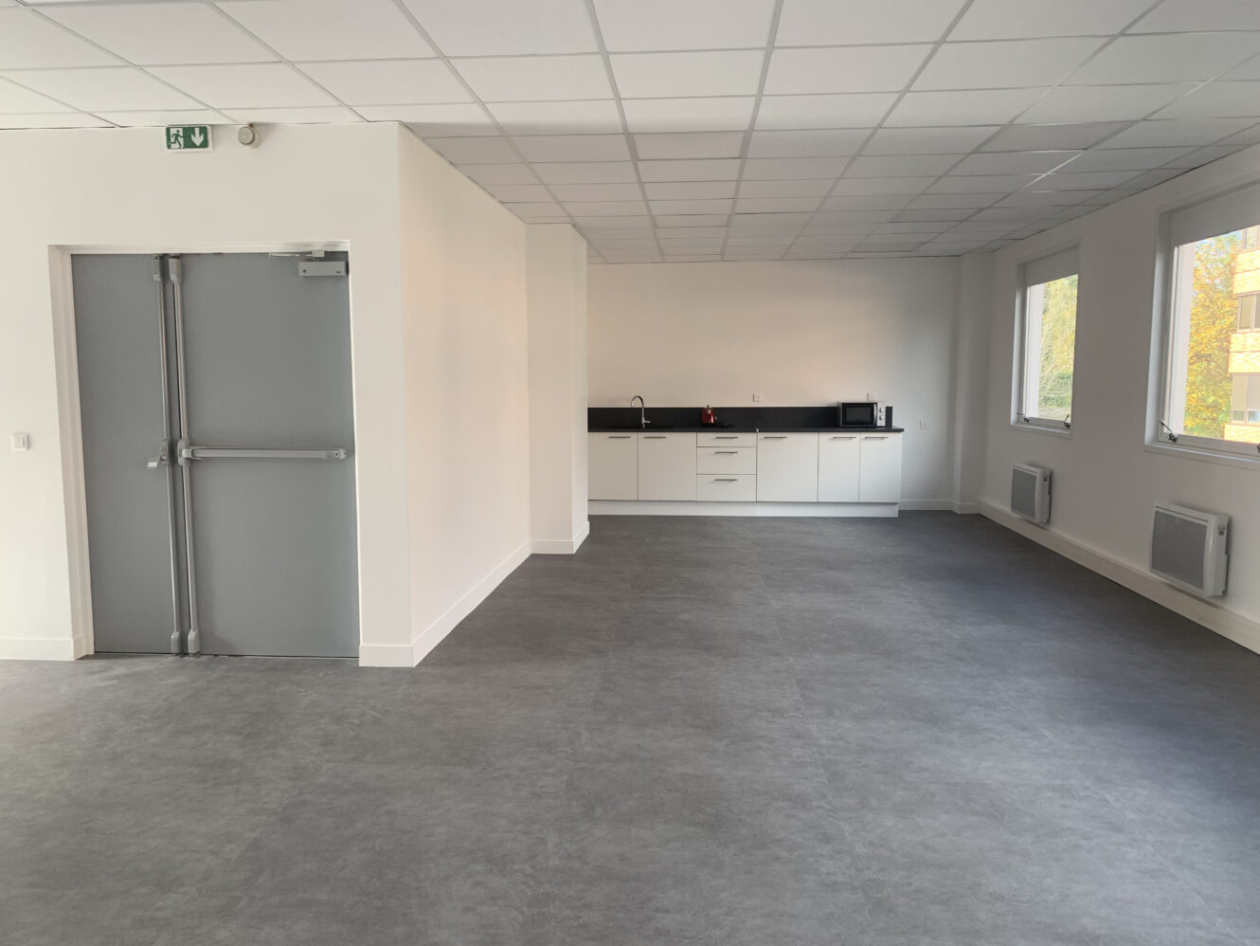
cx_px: 630
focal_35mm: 26
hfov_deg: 67.3
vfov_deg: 53.1
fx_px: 947
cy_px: 473
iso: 25
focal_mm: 4.25
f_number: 1.8
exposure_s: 1/121
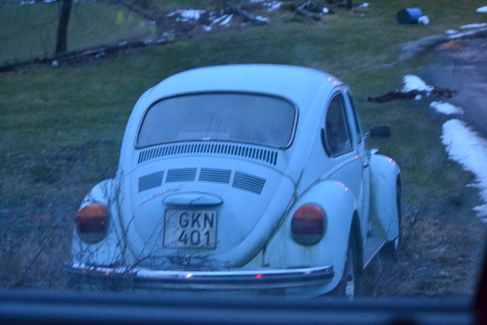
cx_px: 244
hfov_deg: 24.6
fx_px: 1116
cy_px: 162
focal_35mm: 82
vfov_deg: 16.6
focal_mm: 55
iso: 3200
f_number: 4.5
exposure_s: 1/2.5
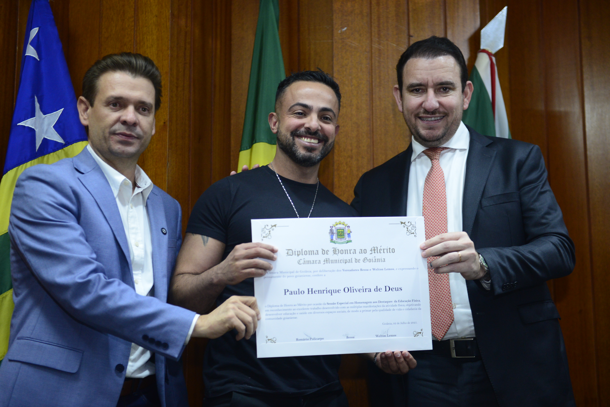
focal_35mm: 66
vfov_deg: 20.6
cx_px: 305
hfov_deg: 30.5
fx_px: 1119
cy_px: 204
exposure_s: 1/125
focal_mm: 66
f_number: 4
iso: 2000
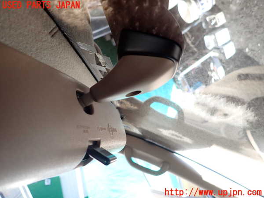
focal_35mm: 25
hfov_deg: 69.4
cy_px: 99
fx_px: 191
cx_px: 132
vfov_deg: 54.9
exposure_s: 1/100
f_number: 2
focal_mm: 4.5
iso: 200
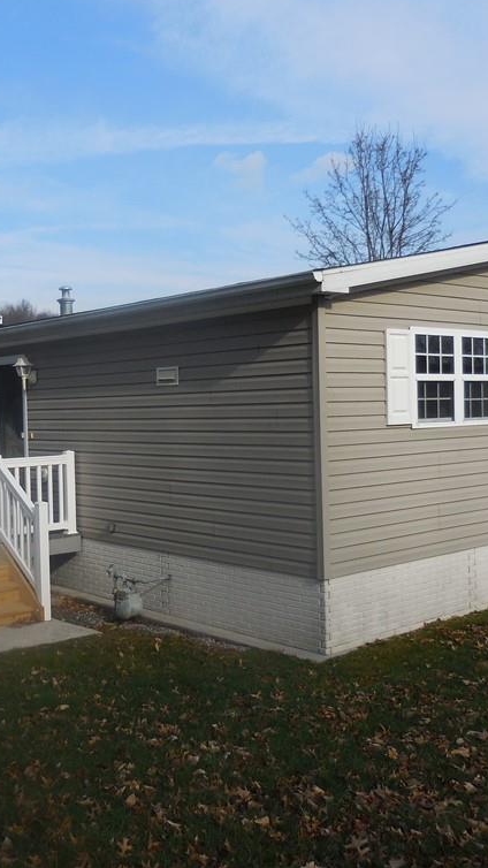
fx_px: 851
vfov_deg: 54.0
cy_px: 427
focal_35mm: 37
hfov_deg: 31.9
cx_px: 188
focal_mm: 4.5
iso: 125
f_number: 3.3
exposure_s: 1/1250
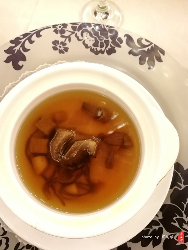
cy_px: 125
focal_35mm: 27
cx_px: 94
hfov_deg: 51.4
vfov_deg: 65.3
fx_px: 195
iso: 500
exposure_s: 1/20
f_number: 2.2
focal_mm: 4.5
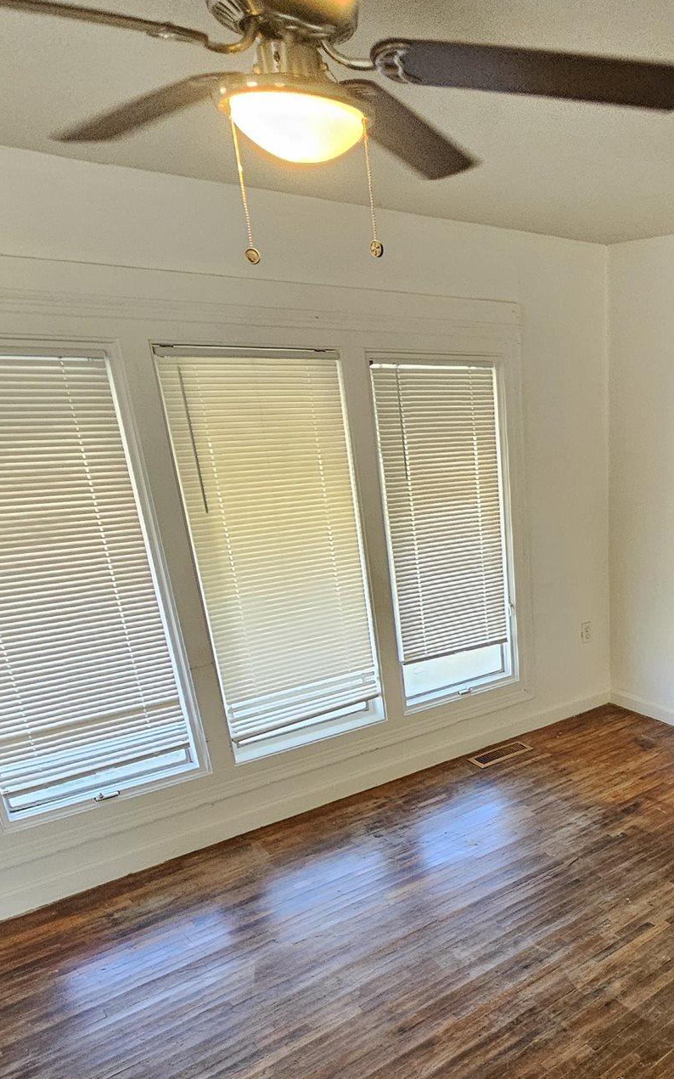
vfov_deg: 70.8
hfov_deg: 44.4
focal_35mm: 25
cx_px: 620
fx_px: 735
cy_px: 701
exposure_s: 1/77
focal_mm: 2.2
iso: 500
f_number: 2.2
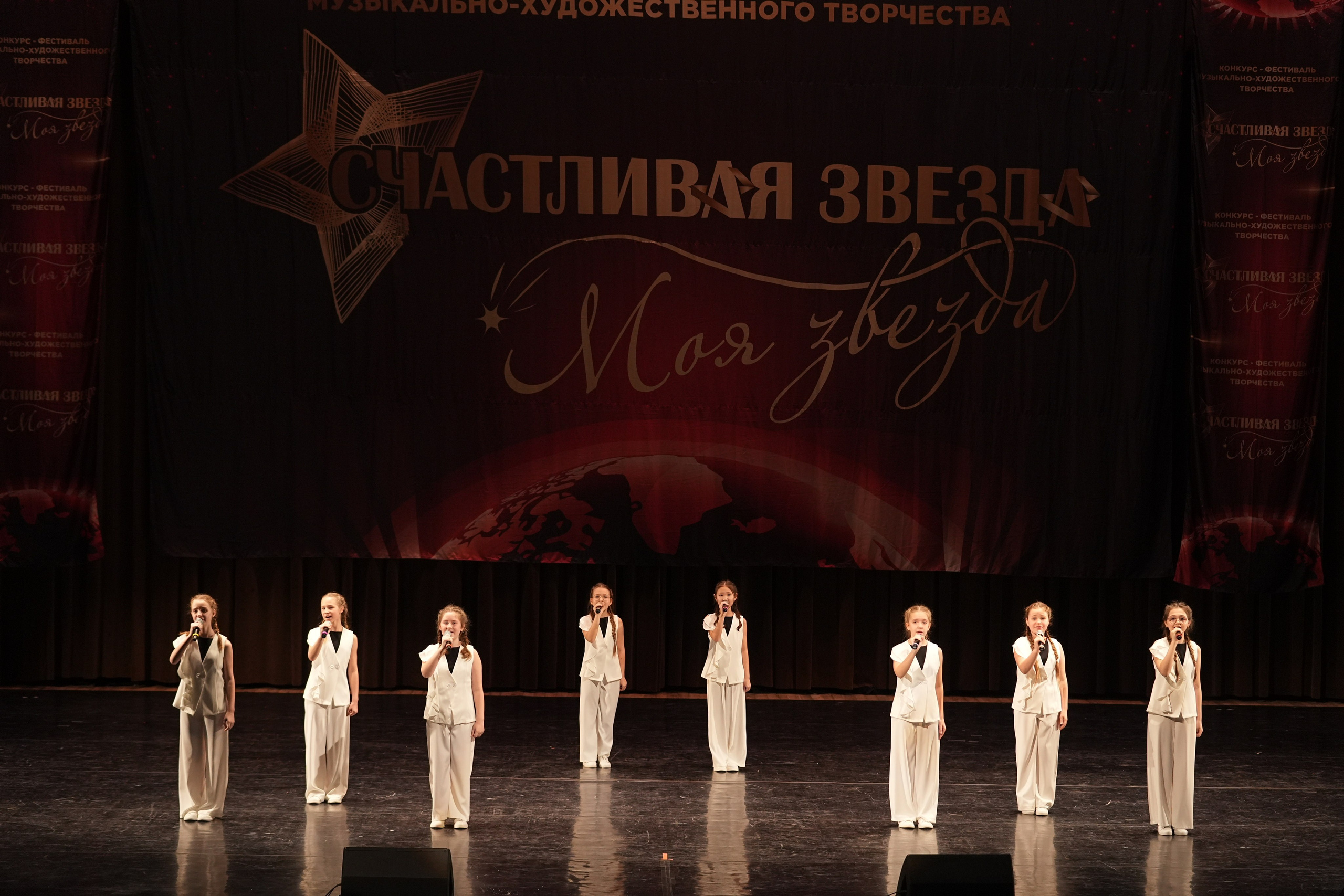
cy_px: 448
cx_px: 672
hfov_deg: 22.6
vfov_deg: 15.2
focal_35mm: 90
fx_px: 3360
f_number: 2.8
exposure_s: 1/400
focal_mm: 90
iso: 2000
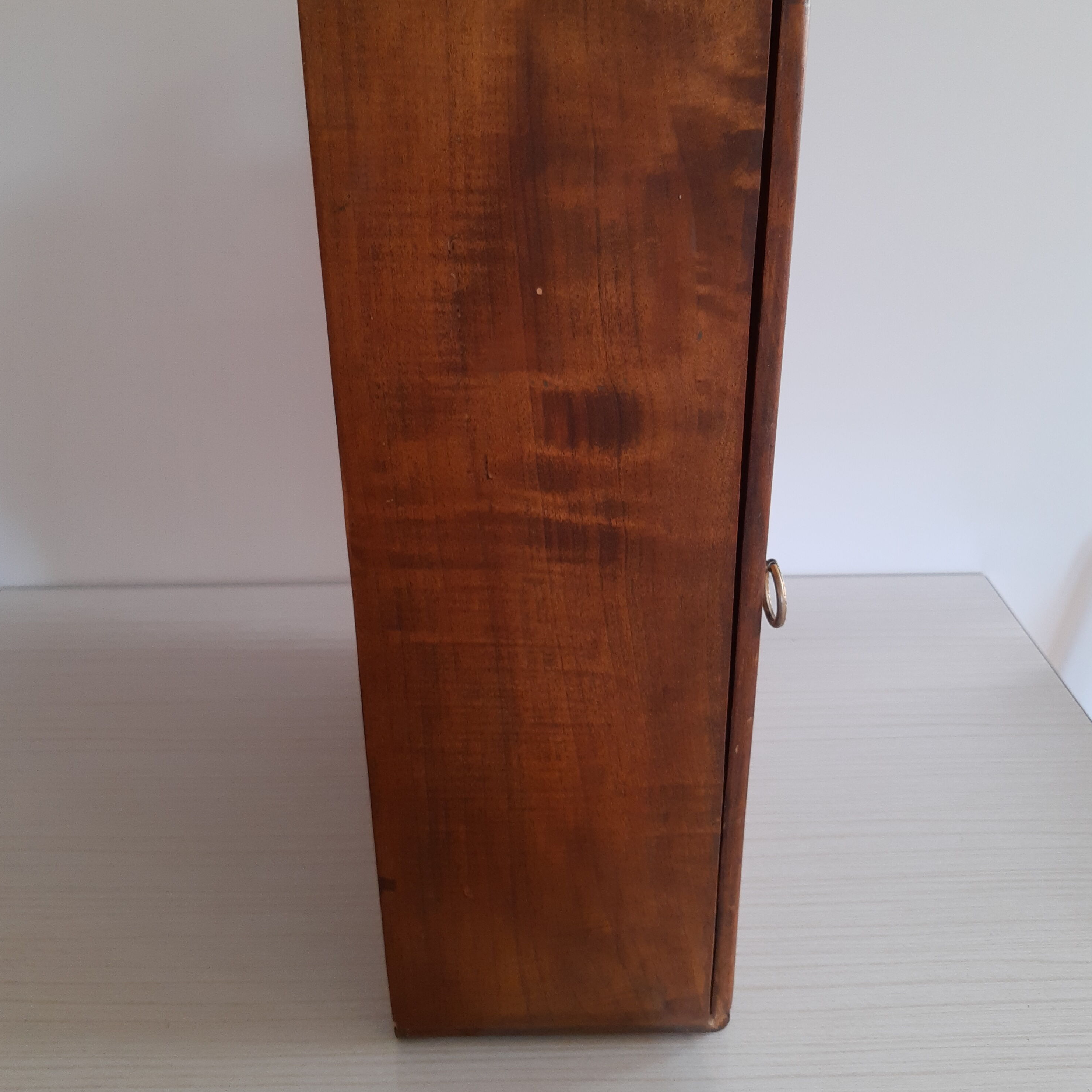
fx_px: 1106
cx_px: 544
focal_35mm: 31
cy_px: 459
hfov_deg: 52.5
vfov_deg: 52.3
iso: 86
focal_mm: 4.75
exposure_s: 1/33
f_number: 1.7
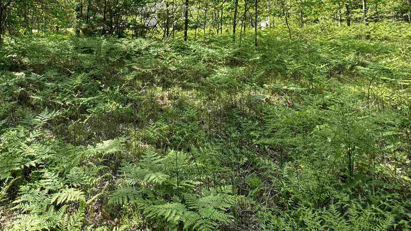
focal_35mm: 28
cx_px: 115
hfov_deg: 64.8
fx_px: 305
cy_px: 19
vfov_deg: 38.4
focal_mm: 2.22
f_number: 2.2
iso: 40
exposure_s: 1/343
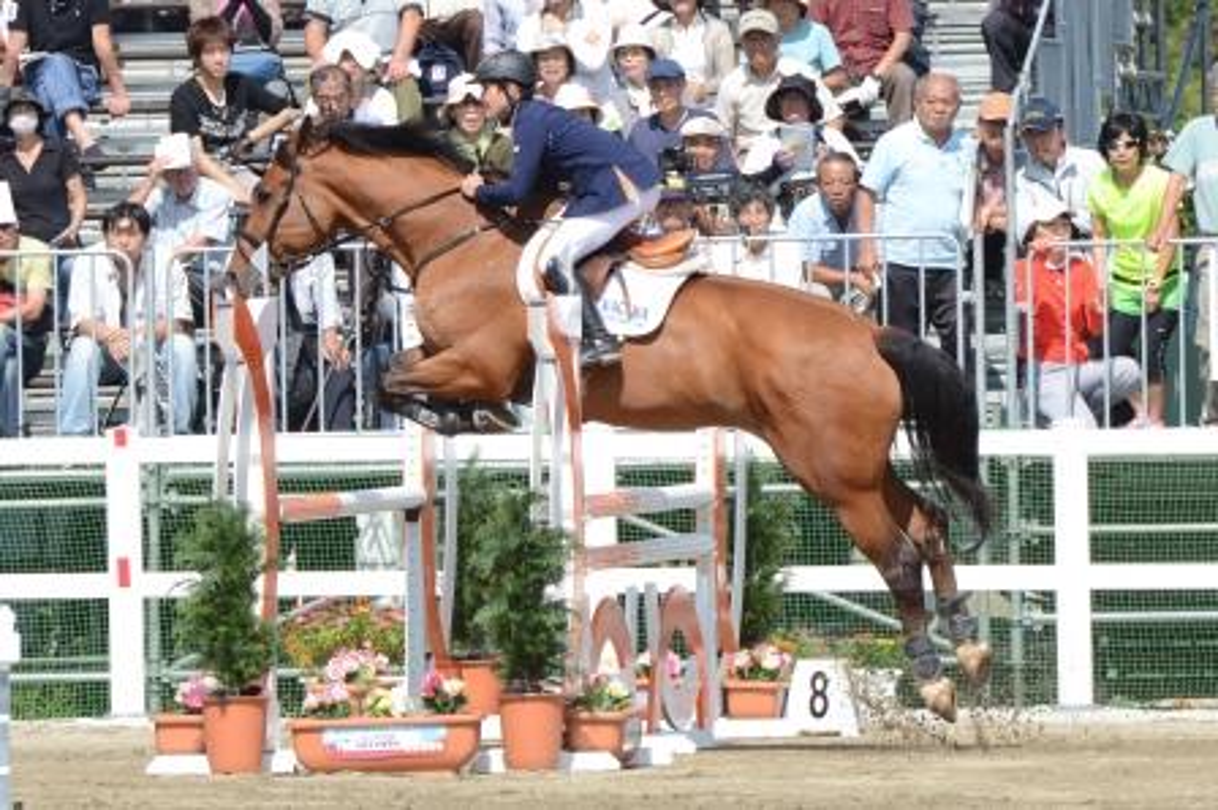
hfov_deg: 6.9
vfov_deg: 4.6
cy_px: 405
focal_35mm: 300
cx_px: 609
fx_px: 10142
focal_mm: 200
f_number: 7.1
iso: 800
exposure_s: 1/3200
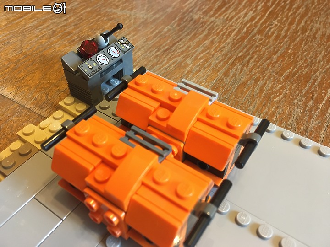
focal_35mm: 29
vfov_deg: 48.2
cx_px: 165
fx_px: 276
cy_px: 124
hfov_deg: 61.7
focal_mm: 4.15
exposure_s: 1/30
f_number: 2.2
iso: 200
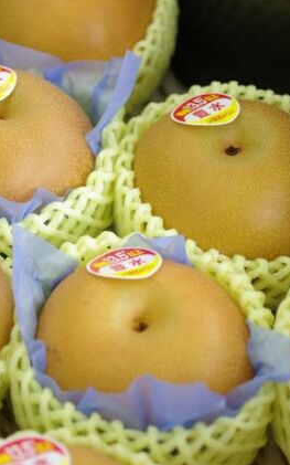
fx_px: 1467
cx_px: 104
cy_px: 232
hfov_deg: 11.3
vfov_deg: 18.0
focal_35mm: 116
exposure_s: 1/60
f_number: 2.8
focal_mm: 50
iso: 200
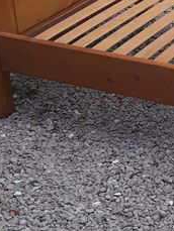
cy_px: 20
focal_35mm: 118
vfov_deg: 16.4
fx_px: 790
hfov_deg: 11.7
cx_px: 309
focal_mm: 3.71
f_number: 1.7
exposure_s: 1/1838
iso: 40
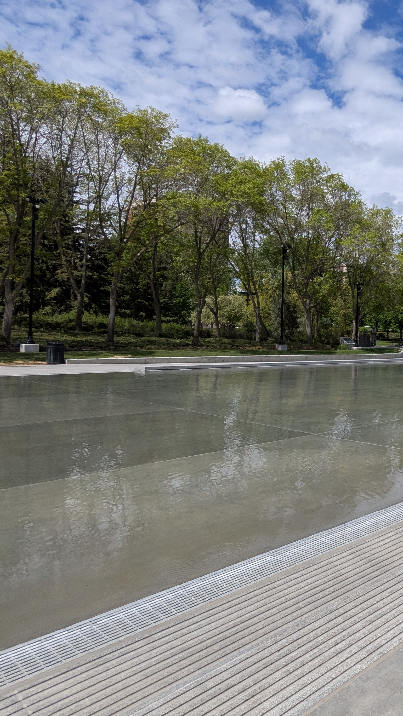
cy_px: 339
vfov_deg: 71.8
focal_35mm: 26
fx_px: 494
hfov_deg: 36.0
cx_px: 467
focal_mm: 2.35
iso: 53
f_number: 2.2
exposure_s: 1/3448
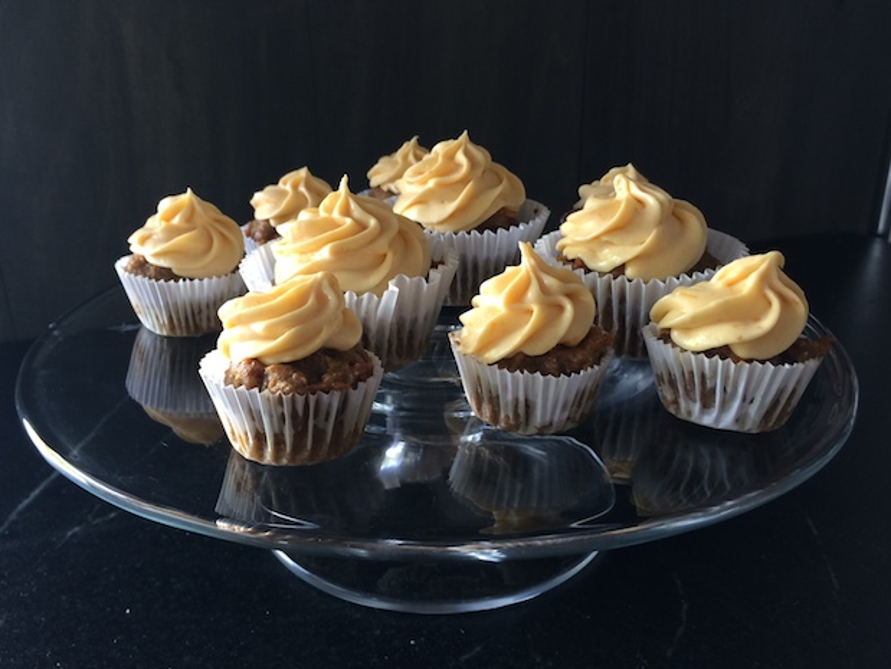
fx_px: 798
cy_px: 335
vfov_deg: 45.5
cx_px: 446
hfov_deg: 58.3
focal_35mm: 31
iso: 80
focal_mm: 4.12
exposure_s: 1/30
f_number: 2.2
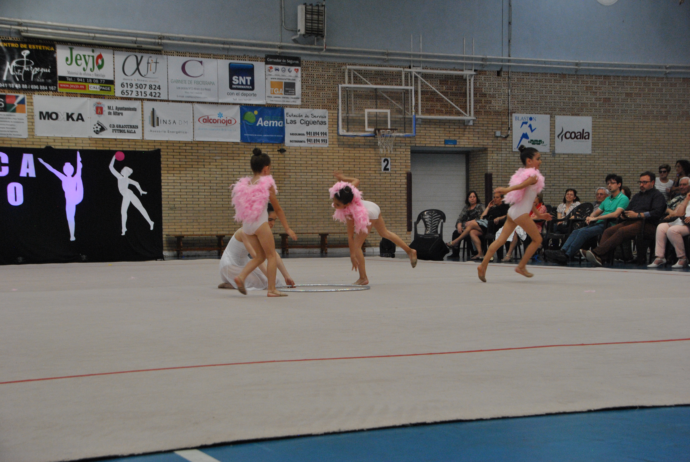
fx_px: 1094
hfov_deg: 35.0
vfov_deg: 23.8
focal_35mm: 57
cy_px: 231
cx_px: 345
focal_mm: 38
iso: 800
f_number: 6.3
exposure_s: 1/160
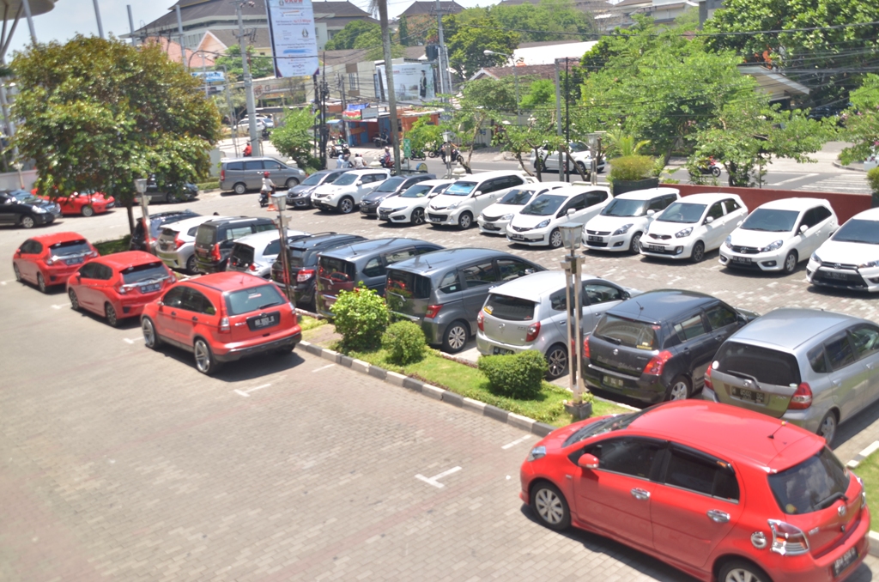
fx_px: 950
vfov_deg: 34.1
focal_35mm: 39
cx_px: 440
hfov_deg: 49.6
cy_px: 291
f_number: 5.6
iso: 100
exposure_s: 1/400
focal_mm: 26
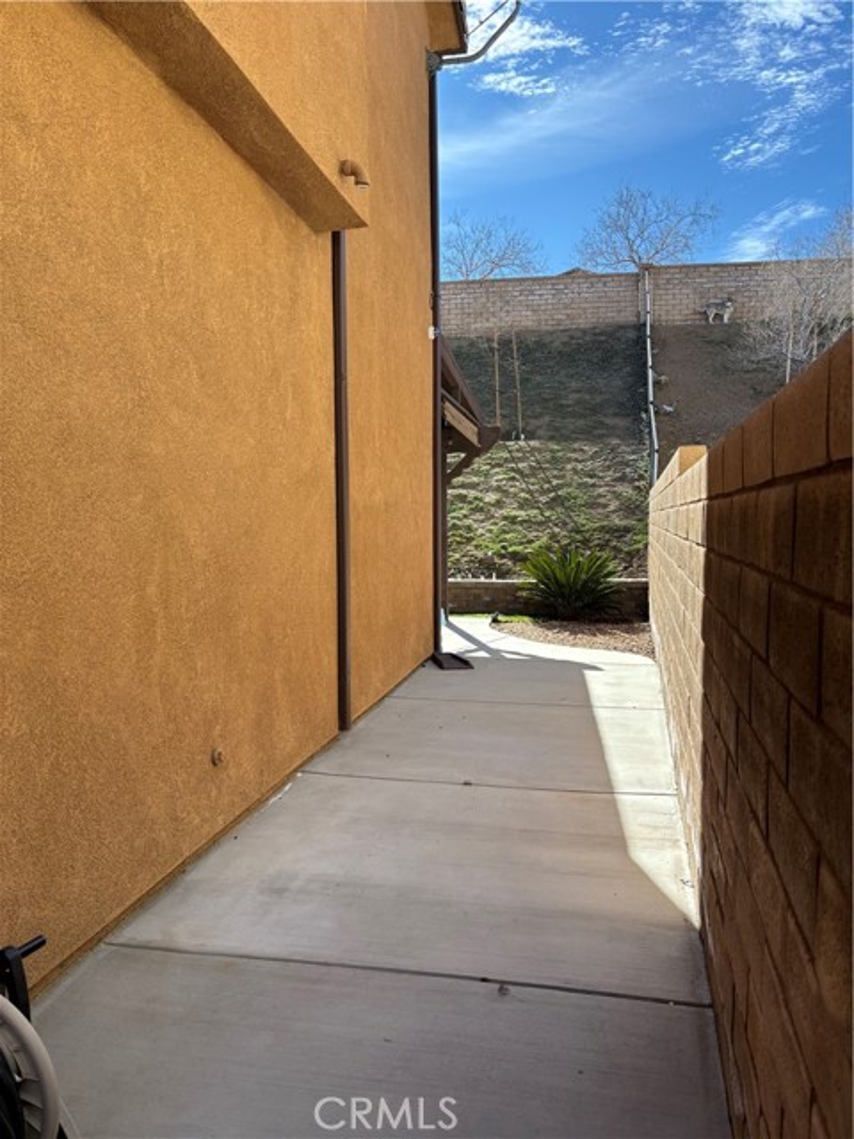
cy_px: 570
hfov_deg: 53.1
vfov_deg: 67.3
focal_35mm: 26
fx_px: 855
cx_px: 427
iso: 50
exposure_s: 1/1295
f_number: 1.6
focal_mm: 5.96
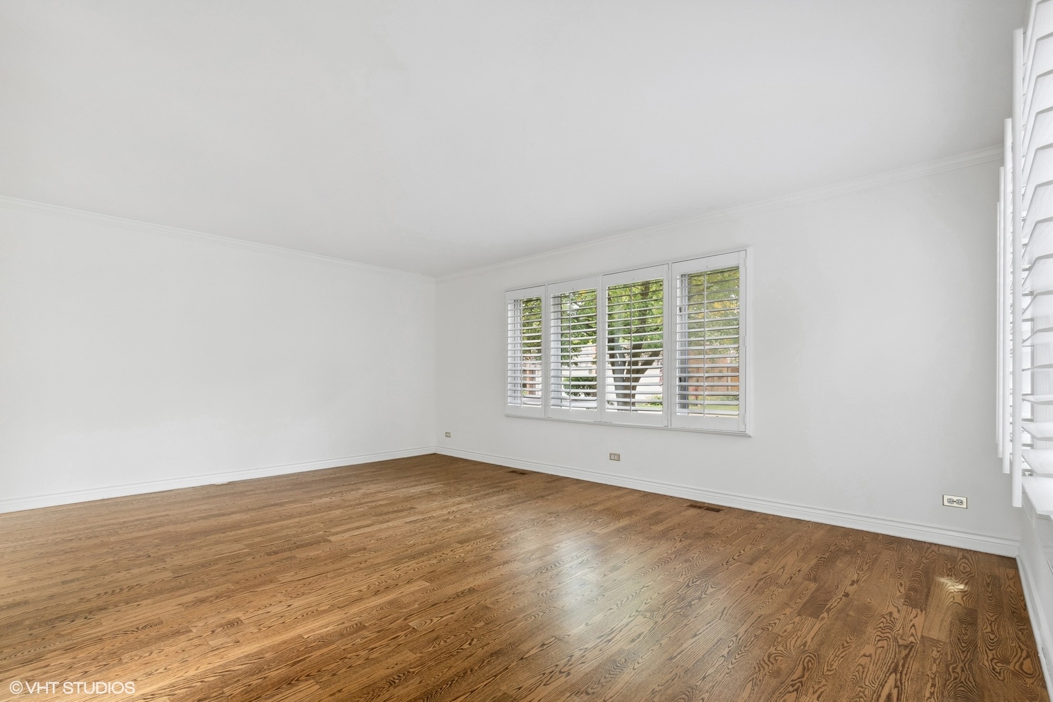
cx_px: 526
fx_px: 439
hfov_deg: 100.4
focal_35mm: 15
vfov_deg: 77.3
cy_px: 351
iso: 200
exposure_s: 1/10
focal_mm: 10
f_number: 9
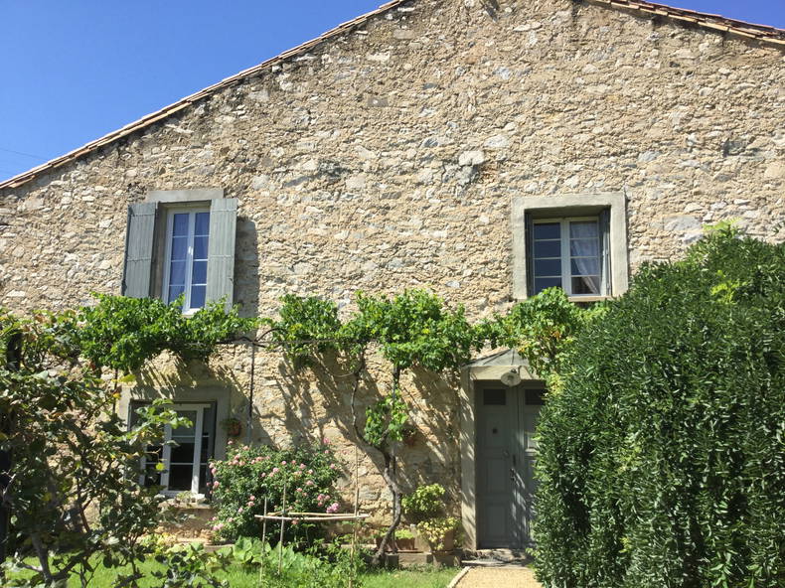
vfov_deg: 45.4
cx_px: 392
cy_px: 294
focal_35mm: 31
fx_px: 703
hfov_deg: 58.4
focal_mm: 3.3
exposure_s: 1/895
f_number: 2.4
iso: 25
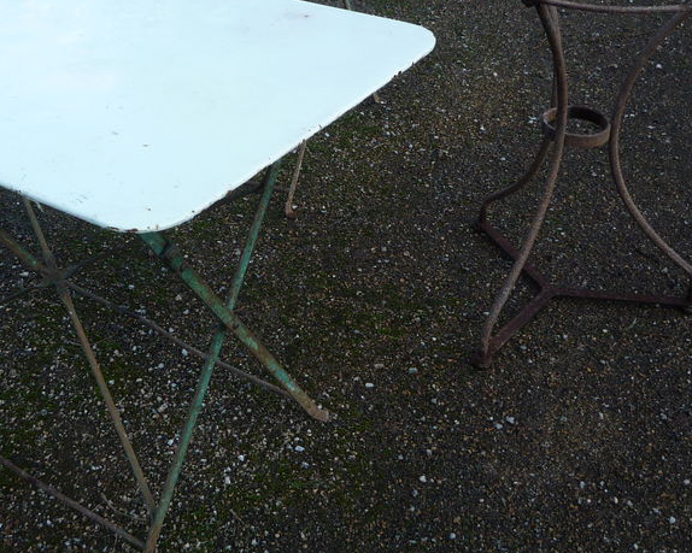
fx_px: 1044
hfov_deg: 36.3
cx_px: 235
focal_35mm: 51
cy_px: 210
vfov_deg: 29.6
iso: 100
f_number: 4
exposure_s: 1/100
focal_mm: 5.2
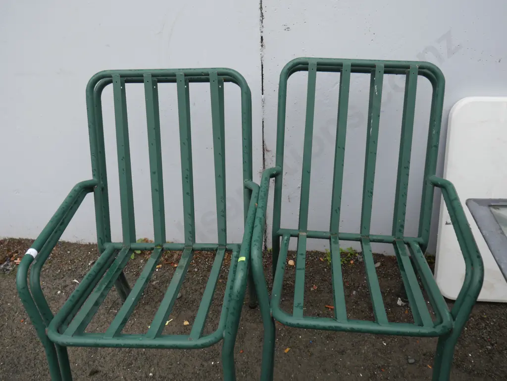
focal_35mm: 36
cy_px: 190
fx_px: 528
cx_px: 254
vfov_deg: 39.7
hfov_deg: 51.3
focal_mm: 18
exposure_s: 1/80
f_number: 4
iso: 200
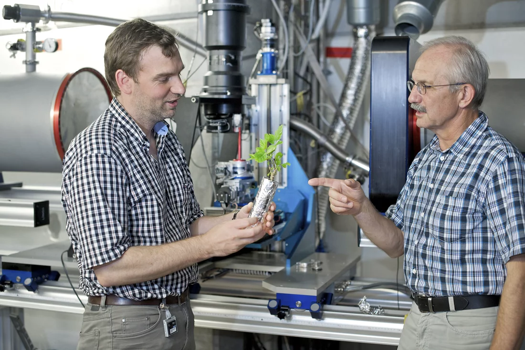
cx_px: 262
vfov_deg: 27.0
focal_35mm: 50
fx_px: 729
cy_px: 175
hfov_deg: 39.6
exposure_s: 1/125
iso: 800
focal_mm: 50
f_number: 2.8
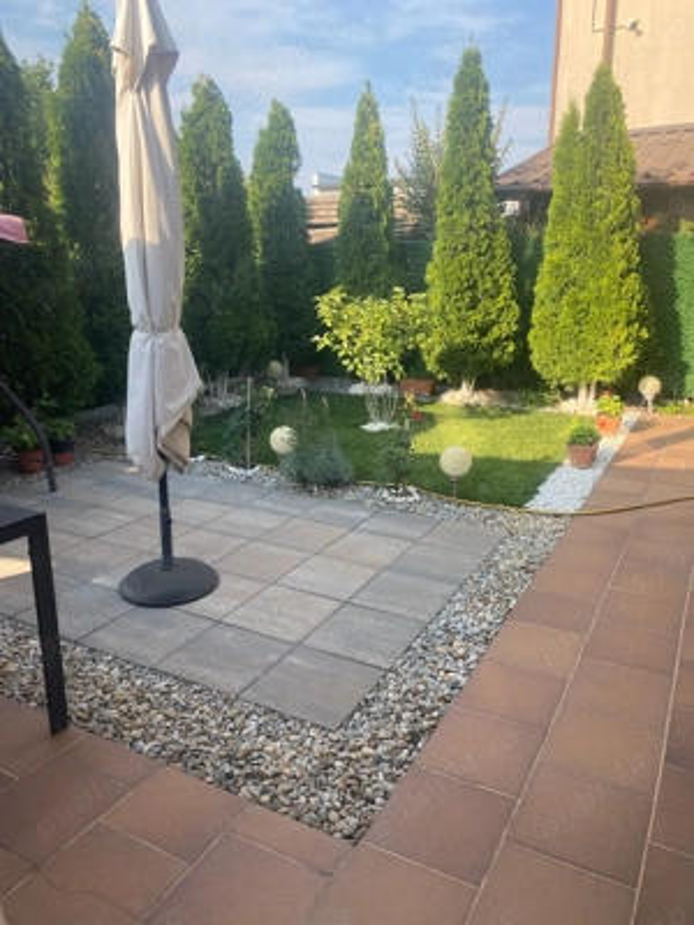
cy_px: 462
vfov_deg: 67.3
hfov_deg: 53.1
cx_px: 347
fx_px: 695
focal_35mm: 26
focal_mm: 4.25
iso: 32
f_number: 1.8
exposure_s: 1/549
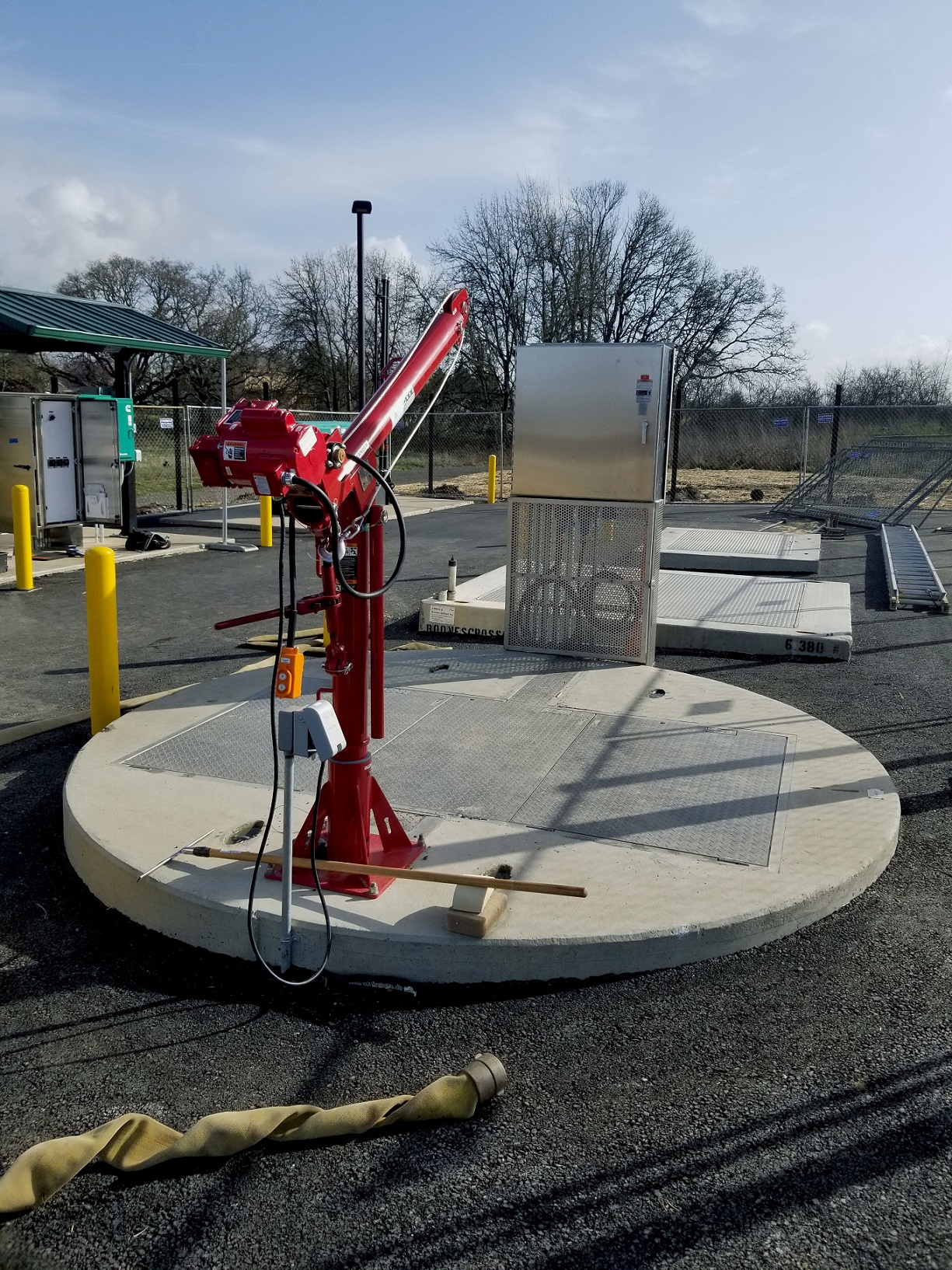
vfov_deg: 67.3
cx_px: 476
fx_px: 954
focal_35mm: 26
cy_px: 635
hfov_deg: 53.1
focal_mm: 4.25
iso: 50
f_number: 1.7
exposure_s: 1/2864
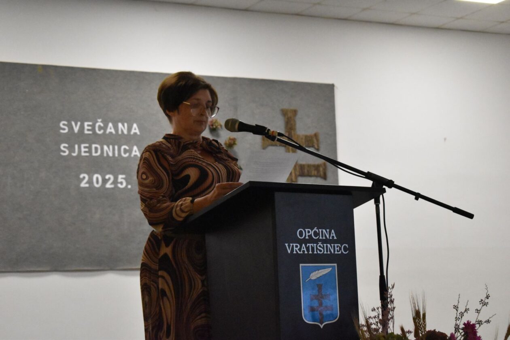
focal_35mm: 82
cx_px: 255
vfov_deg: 16.6
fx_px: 1169
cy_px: 170
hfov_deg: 24.6
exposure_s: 1/320
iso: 8000
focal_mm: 55
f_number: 5.6
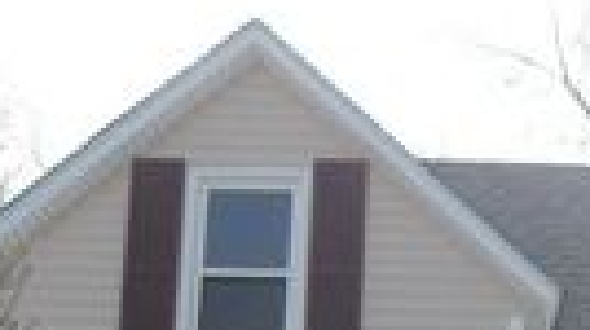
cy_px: 475
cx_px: 533
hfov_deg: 21.7
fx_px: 1500
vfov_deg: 12.1
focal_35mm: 96
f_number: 7
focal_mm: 6.3
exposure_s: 1/180
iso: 80
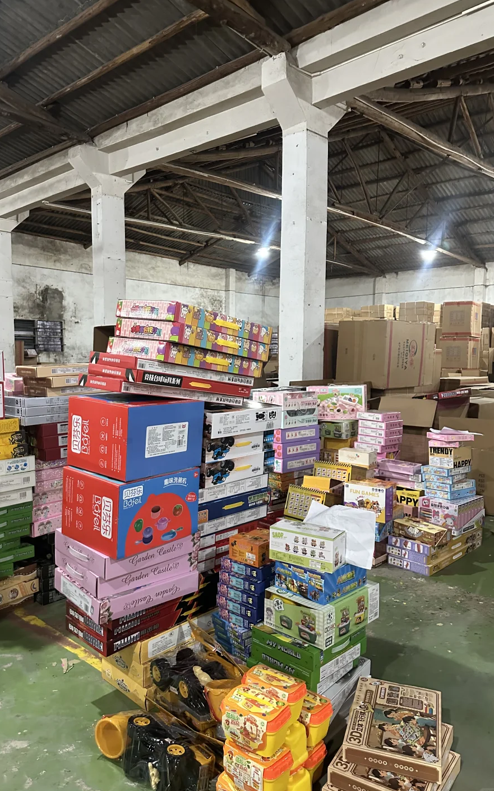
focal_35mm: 26
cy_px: 399
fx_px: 560
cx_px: 202
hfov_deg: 47.4
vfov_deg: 70.4
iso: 800
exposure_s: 1/50
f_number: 1.78
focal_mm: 6.86
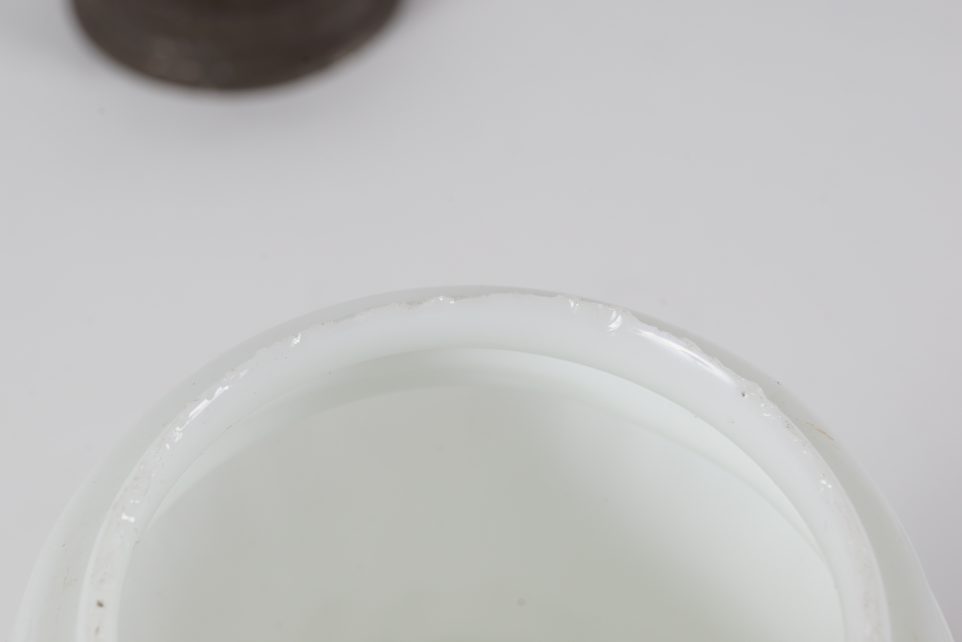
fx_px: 2206
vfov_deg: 16.6
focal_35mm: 82
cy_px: 321
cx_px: 481
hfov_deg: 24.6
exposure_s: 1/125
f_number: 20
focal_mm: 55
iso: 100
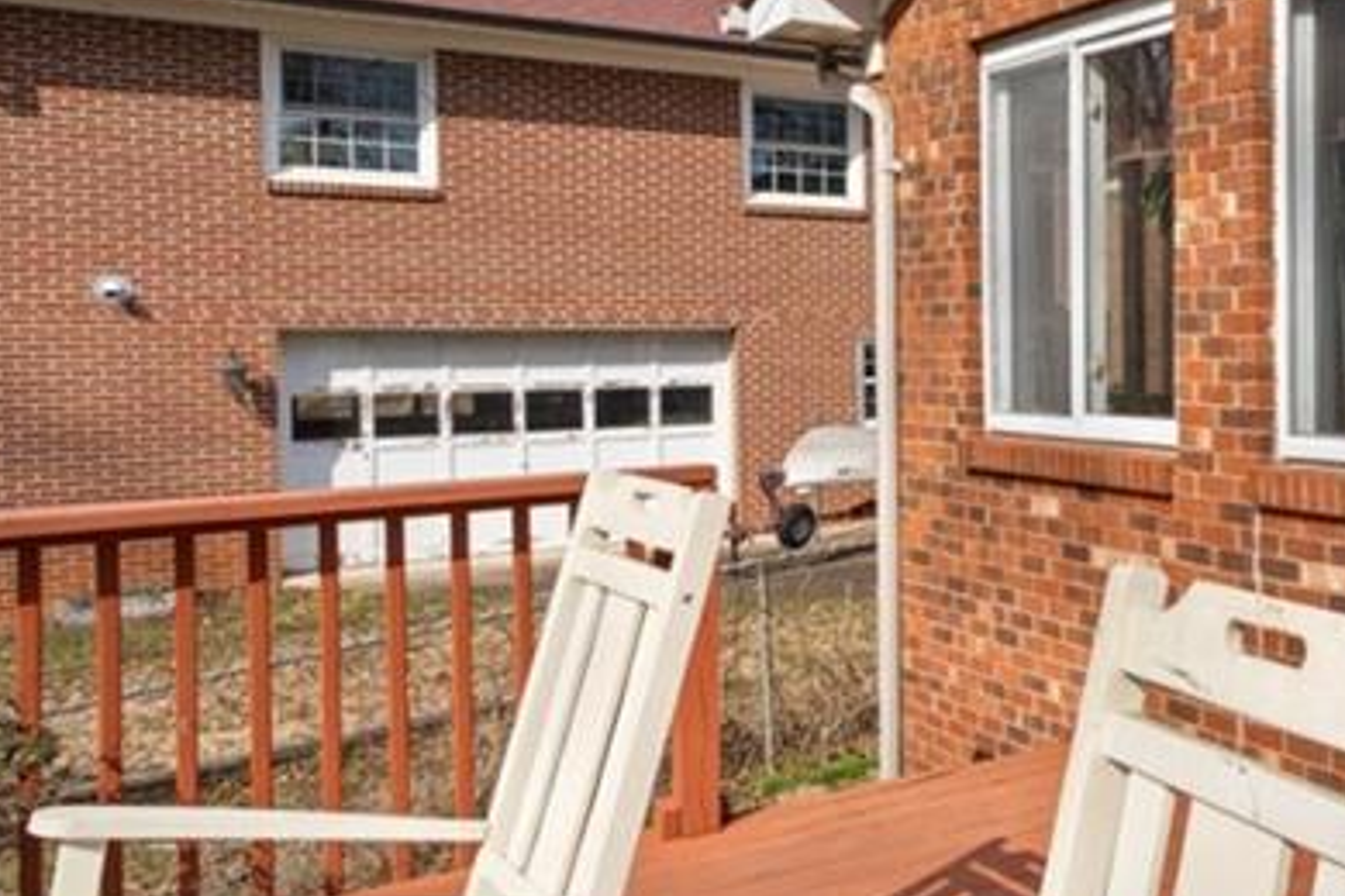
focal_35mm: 42
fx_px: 1569
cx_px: 1555
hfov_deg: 37.1
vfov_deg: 31.8
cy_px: 355
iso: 320
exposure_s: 1/640
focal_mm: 16
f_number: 8
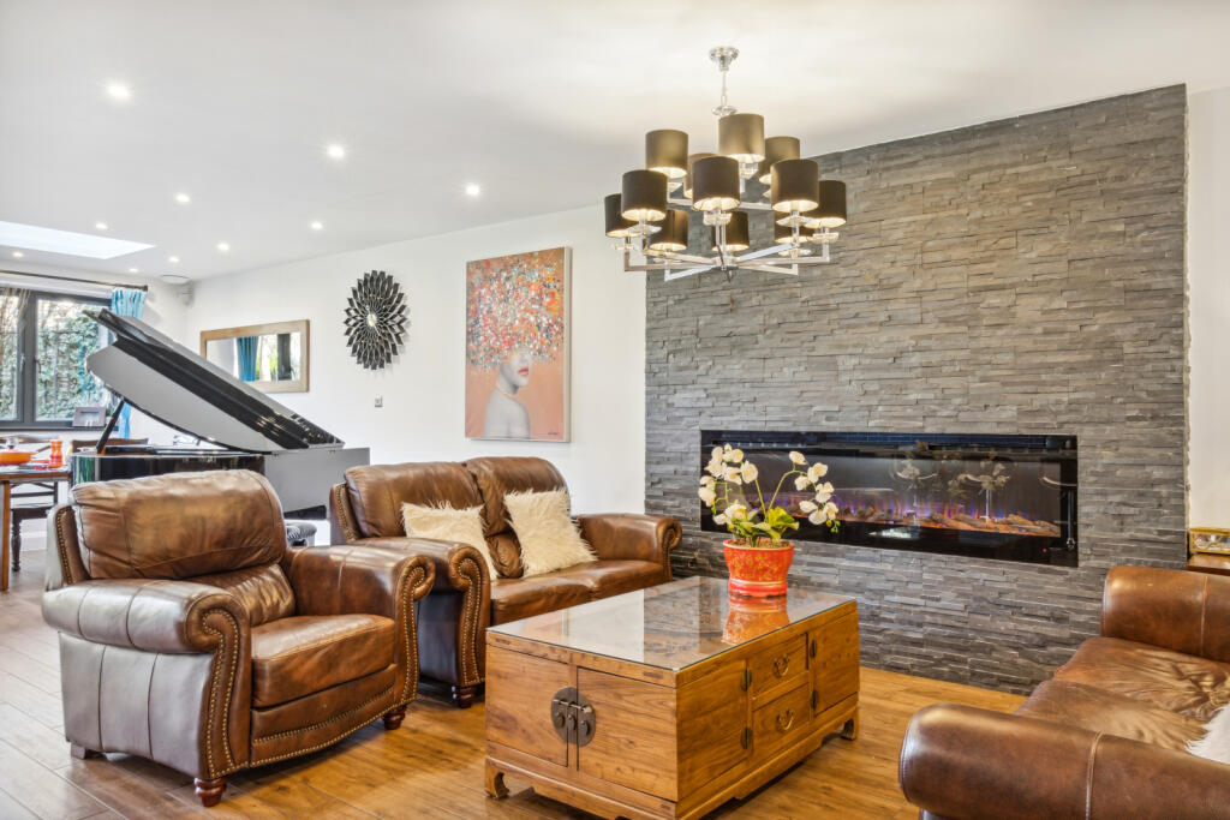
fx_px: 854
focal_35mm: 25
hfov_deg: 71.5
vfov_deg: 51.3
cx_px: 615
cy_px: 410
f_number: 10
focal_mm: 16.6
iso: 640
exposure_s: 1/4
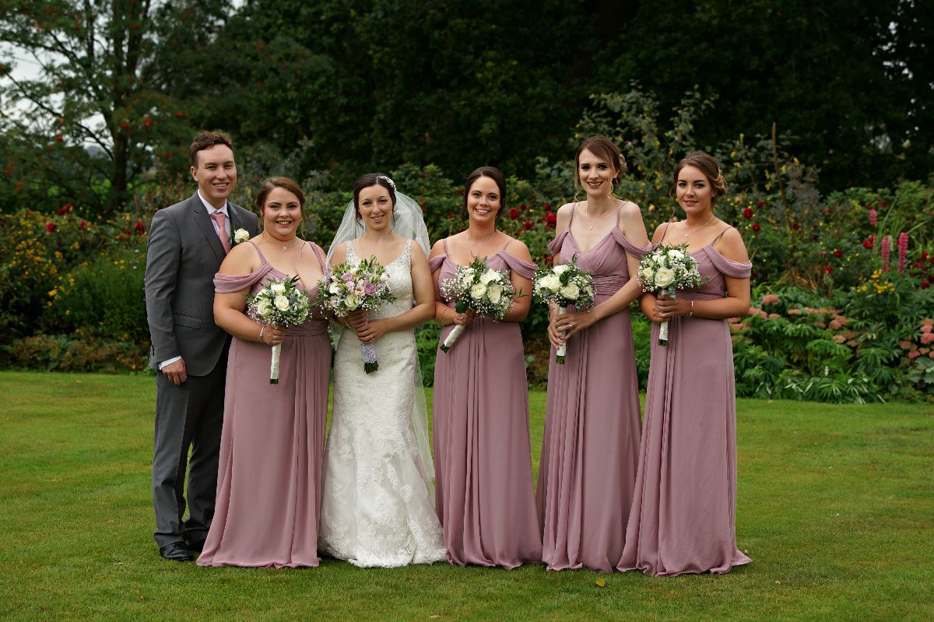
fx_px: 2334
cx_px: 467
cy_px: 311
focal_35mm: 90
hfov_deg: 22.6
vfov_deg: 15.2
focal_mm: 90
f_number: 5.6
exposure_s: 1/160
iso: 320
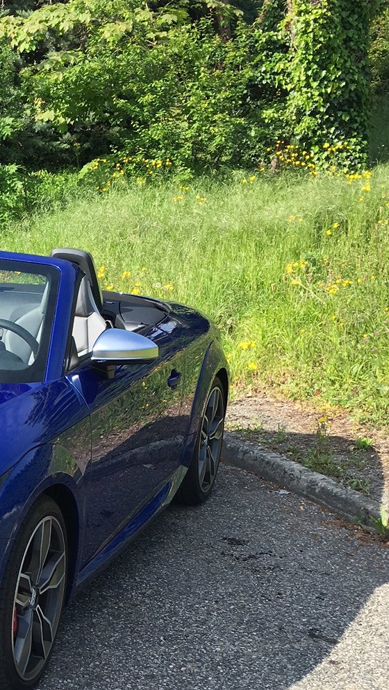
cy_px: 557
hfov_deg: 18.0
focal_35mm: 64
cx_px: -70
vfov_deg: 31.9
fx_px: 1173
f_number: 2.2
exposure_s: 1/620
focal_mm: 4.15
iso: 25
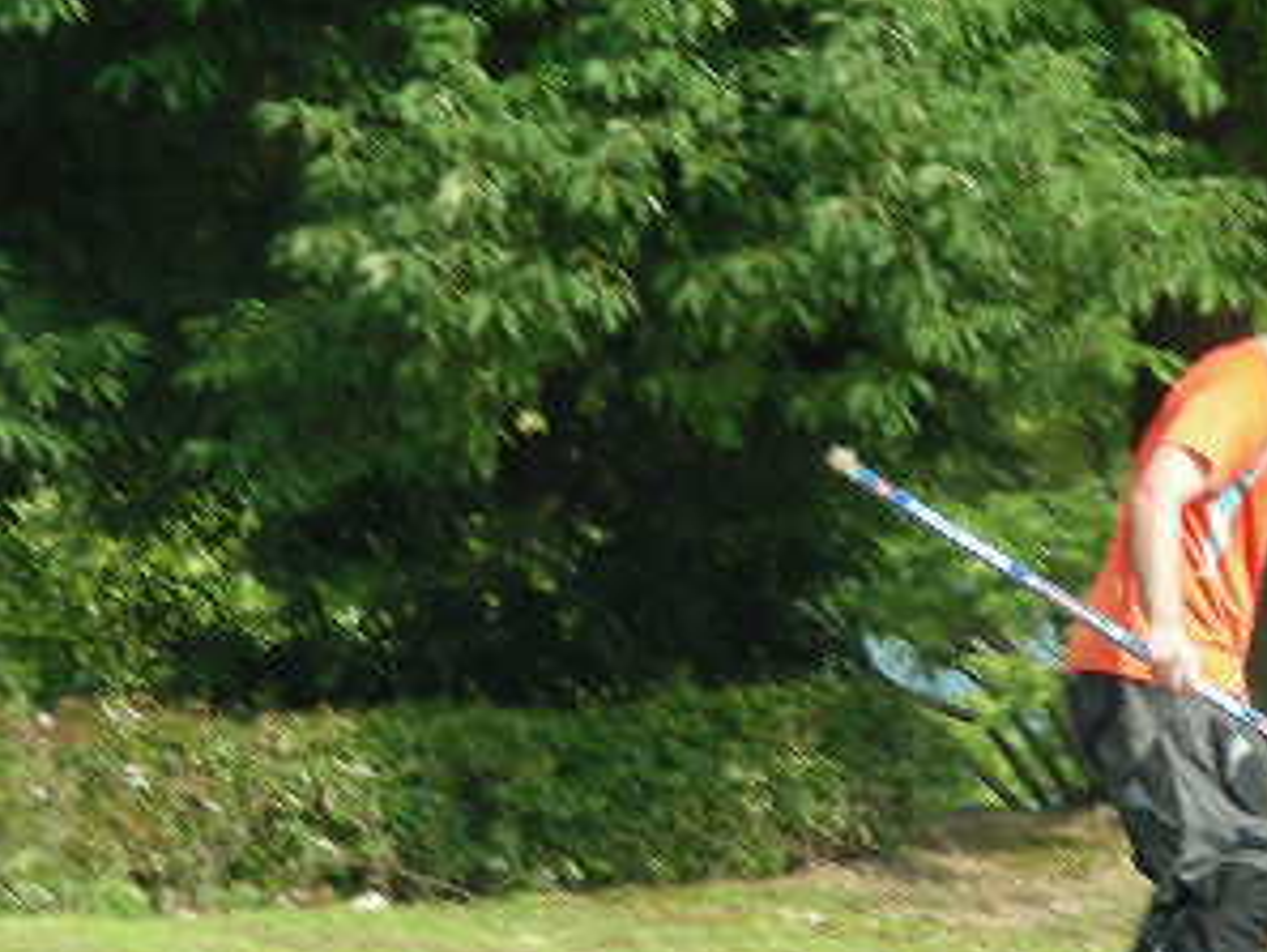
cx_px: 742
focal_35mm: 422
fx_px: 15452
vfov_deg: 3.5
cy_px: 709
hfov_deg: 4.7
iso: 50
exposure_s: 1/150
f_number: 4
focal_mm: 32.7
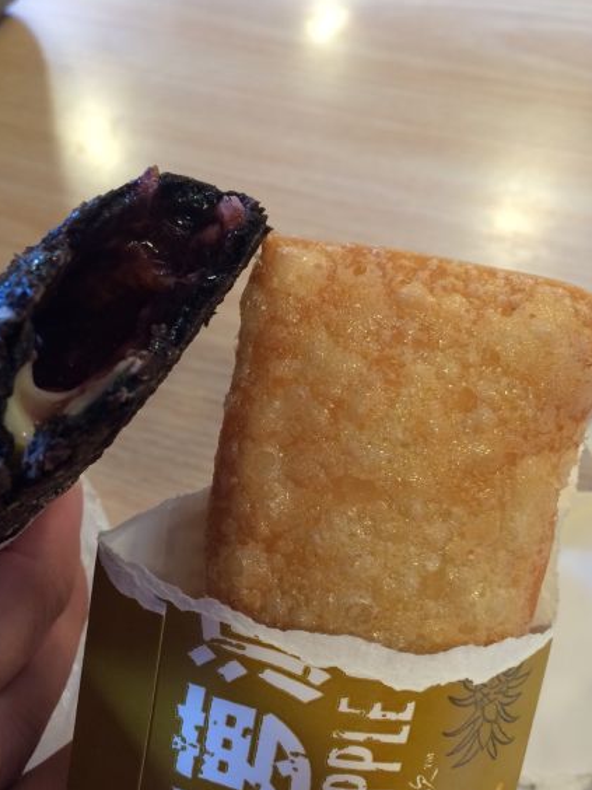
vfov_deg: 51.0
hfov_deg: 39.6
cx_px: 268
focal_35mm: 36
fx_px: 821
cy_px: 473
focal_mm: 4.15
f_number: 2.2
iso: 100
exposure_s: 1/30
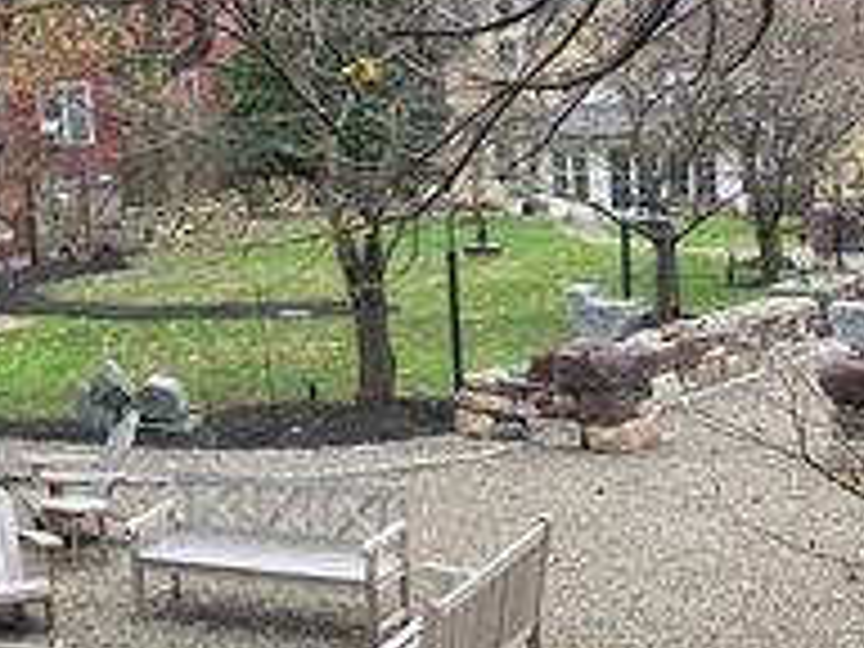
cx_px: -126
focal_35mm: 73
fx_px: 1822
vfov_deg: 20.1
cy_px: 236
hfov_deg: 24.6
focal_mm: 3.99
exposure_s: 1/129
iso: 20
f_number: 1.8
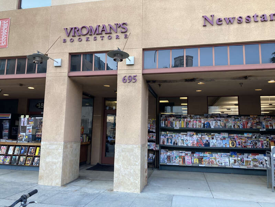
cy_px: 104
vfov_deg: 49.7
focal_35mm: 28
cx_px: 138
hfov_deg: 63.4
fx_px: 222
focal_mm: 3.99
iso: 50
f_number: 1.8
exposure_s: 1/120
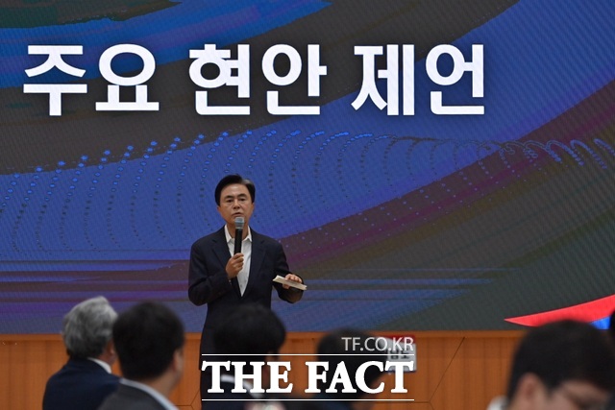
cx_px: 308
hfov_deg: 10.3
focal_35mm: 200
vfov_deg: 6.9
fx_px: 3417
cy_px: 205
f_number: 5
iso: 1000
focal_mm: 200
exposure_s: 1/250
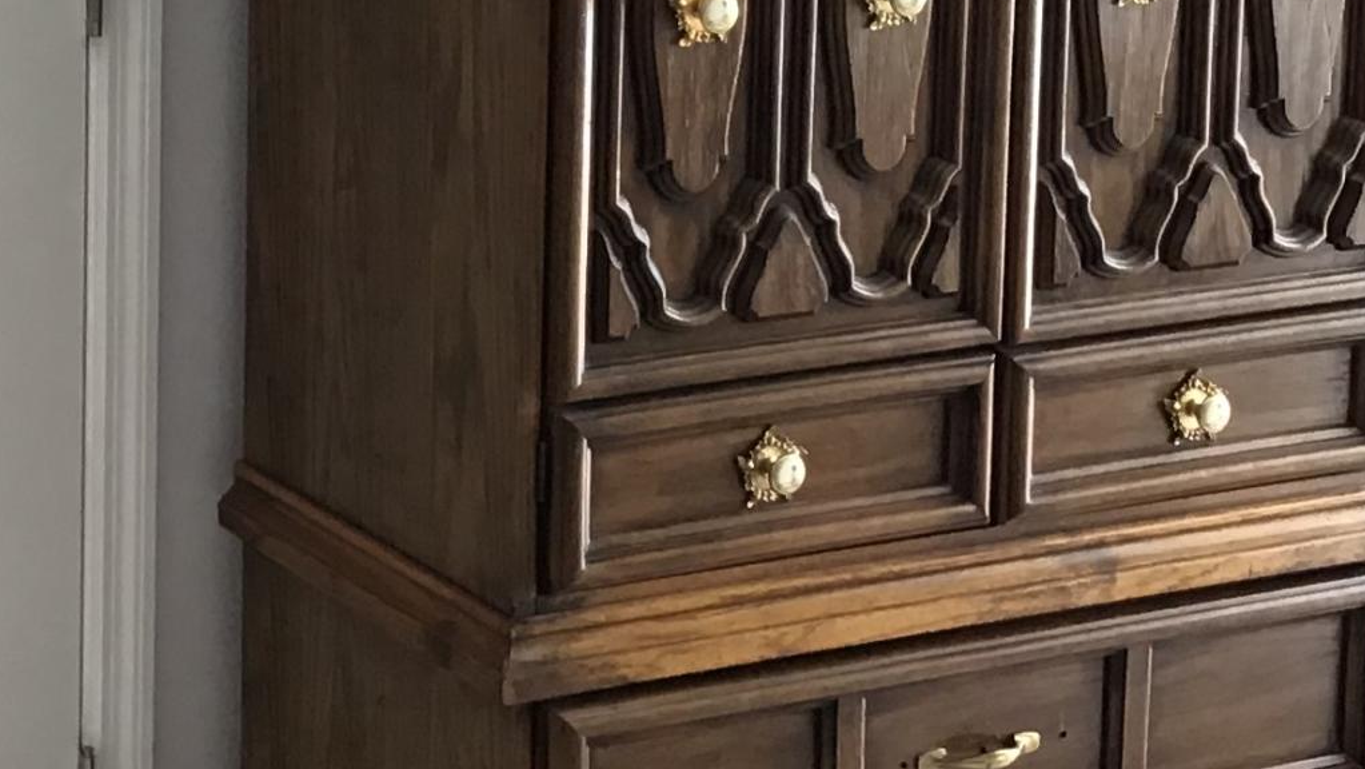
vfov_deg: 12.1
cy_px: -57
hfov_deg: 21.2
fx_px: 3584
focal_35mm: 99
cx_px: 177
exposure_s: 1/30
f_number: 2.4
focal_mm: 3.3
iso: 64
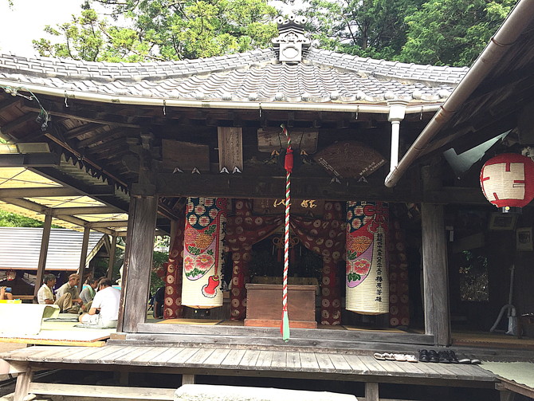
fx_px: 448
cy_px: 200
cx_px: 267
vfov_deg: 48.3
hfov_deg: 61.6
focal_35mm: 29
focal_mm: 4.15
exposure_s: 1/338
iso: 32
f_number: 2.2
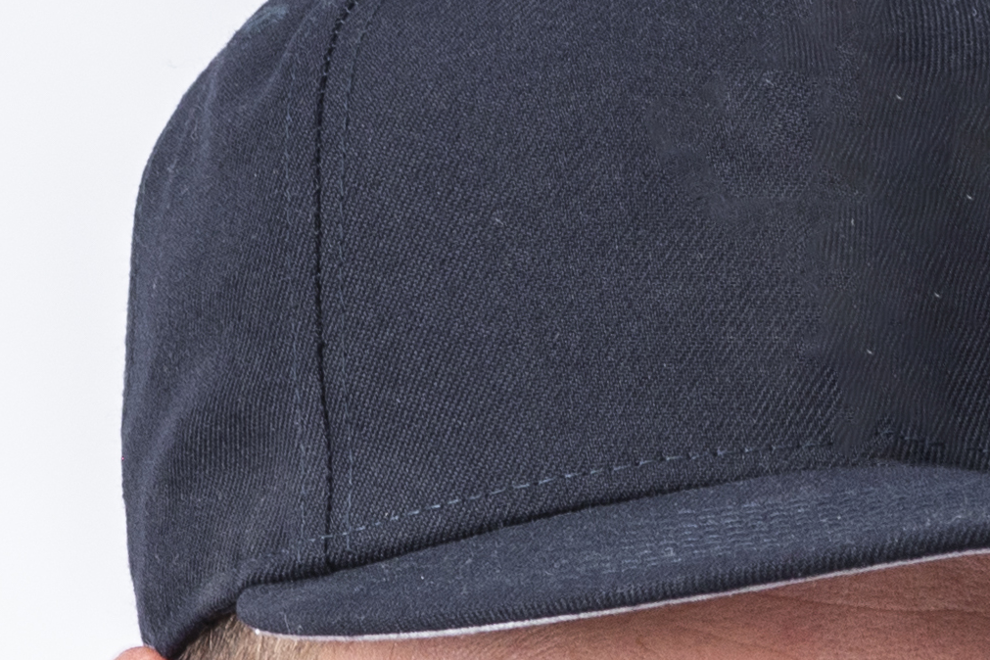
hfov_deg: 3.3
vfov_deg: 2.2
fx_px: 17021
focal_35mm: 619
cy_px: 1955
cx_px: 1564
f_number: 9
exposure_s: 1/160
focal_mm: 85
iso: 200
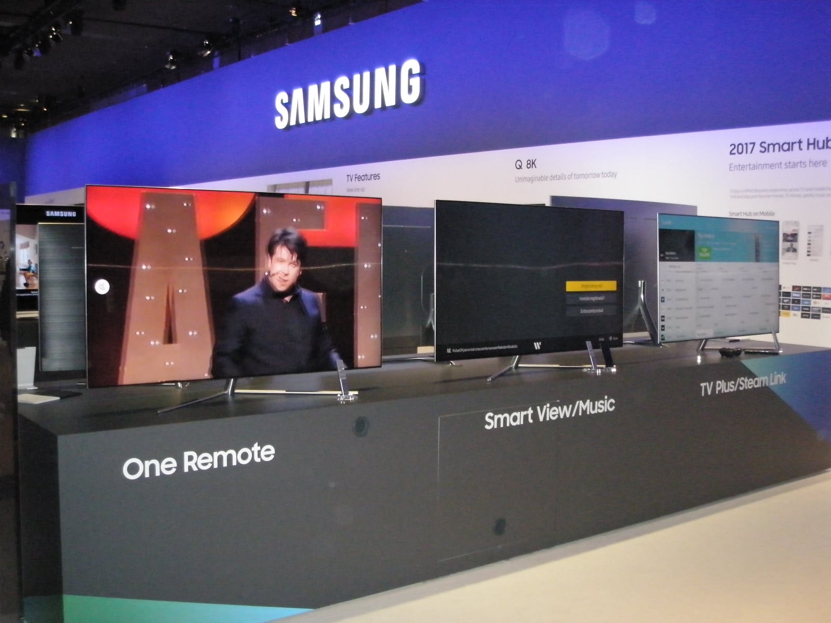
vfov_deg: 37.7
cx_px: 416
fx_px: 912
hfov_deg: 49.0
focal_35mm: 38
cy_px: 312
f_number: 3.5
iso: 1000
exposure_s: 1/250
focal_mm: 6.7
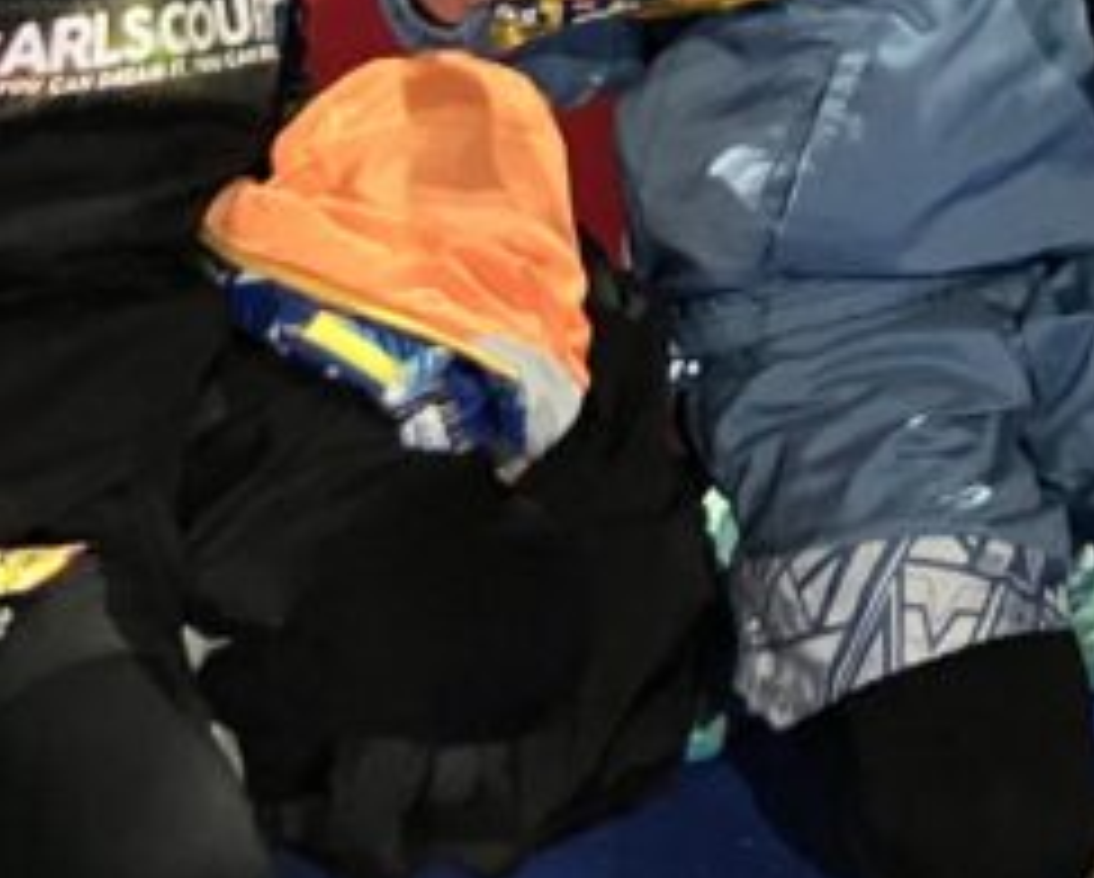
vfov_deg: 12.7
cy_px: -468
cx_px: 1616
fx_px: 3728
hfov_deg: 15.5
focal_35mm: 115
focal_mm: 3.99
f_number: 1.8
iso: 400
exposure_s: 1/30
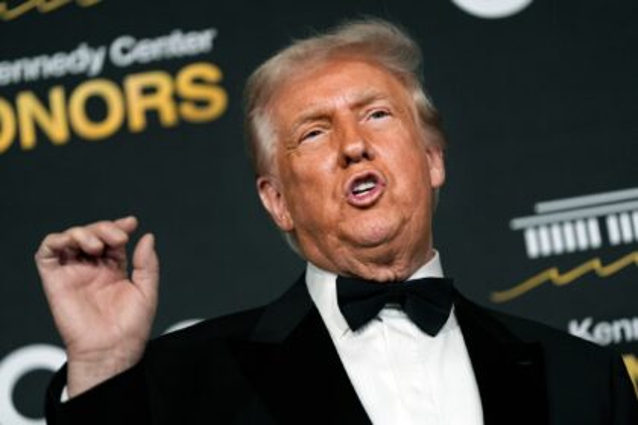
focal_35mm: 185
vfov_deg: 7.4
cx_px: 319
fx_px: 3278
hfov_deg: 11.1
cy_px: 212
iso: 2000
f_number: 2.8
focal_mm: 185
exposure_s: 1/500
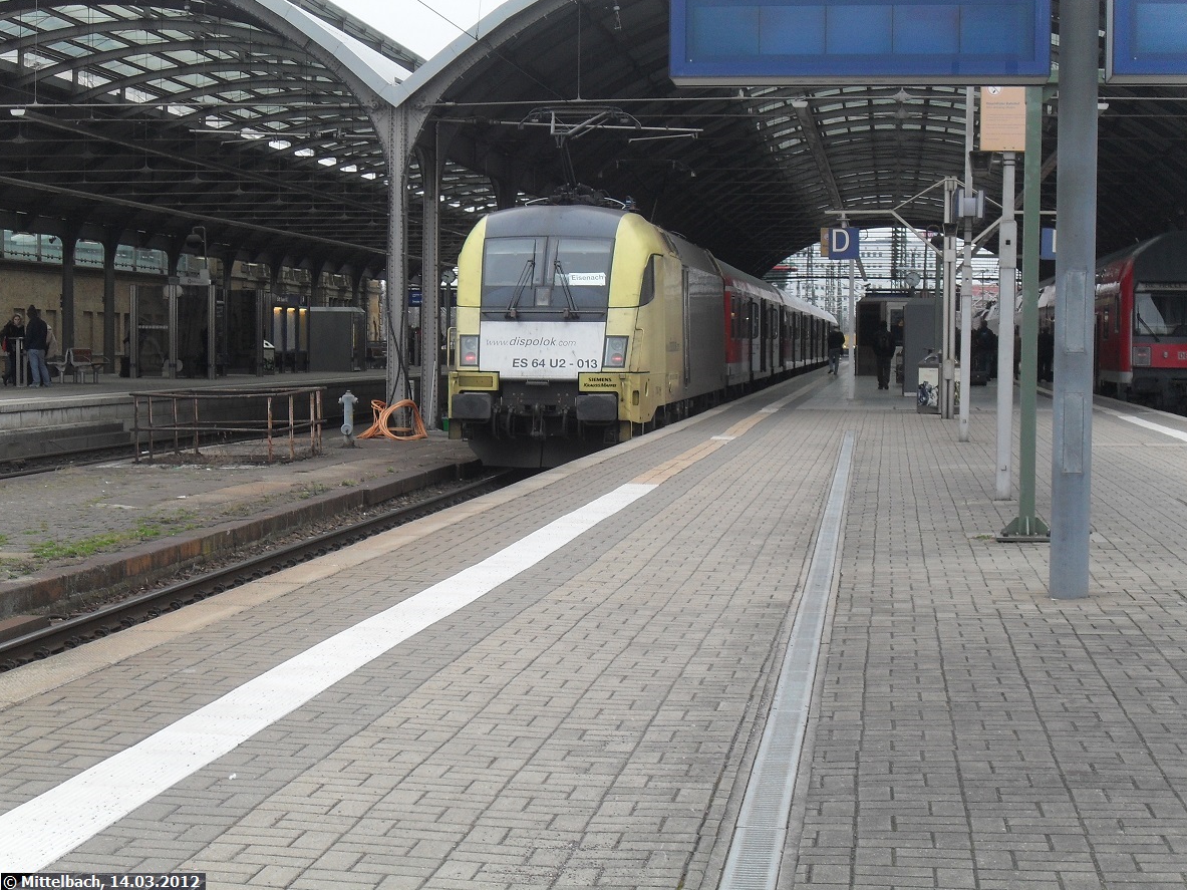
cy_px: 449
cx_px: 594
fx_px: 2434
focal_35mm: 71
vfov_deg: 20.7
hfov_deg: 27.4
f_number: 4
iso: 100
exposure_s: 1/90
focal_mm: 12.3
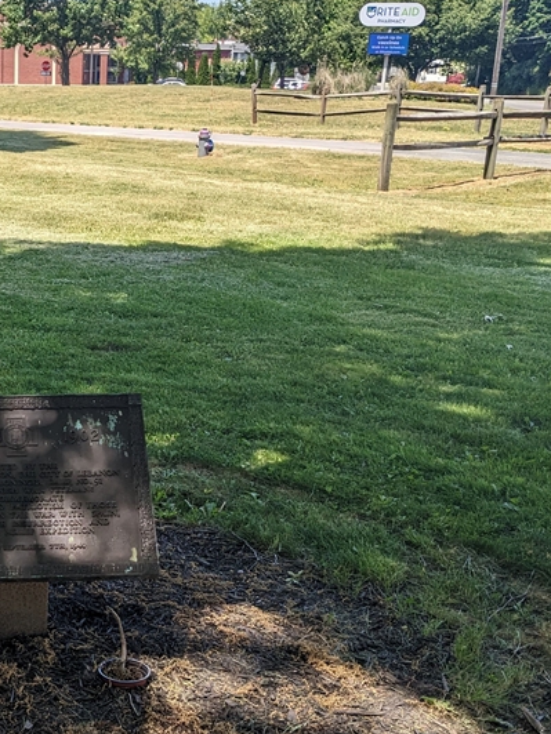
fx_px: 1104
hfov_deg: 26.8
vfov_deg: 36.4
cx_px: 30
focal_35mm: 52
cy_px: 490
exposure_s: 1/2342
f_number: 1.73
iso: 65
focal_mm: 4.38
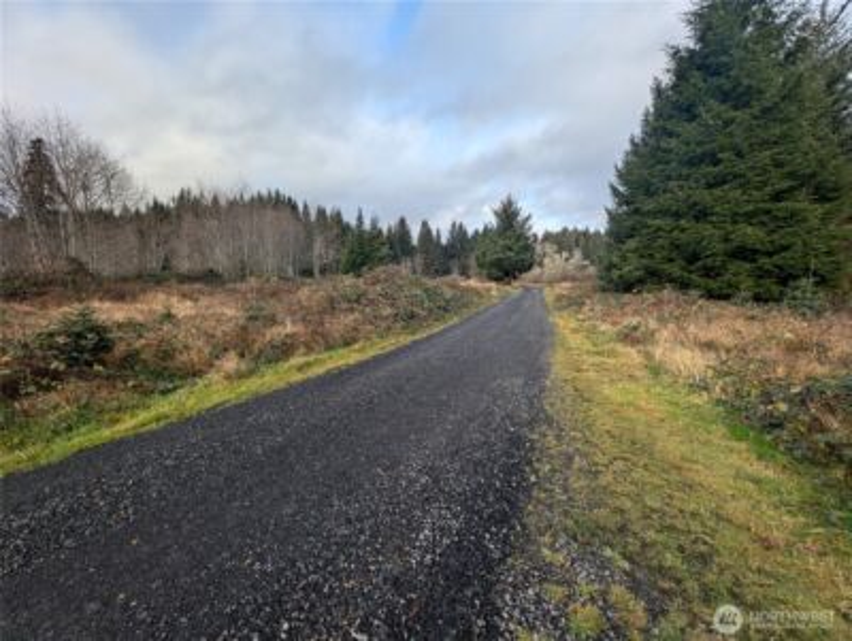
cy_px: 320
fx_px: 296
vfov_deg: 94.6
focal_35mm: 12
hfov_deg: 110.5
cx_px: 426
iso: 40
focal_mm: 2.23
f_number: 1.95
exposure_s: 1/438
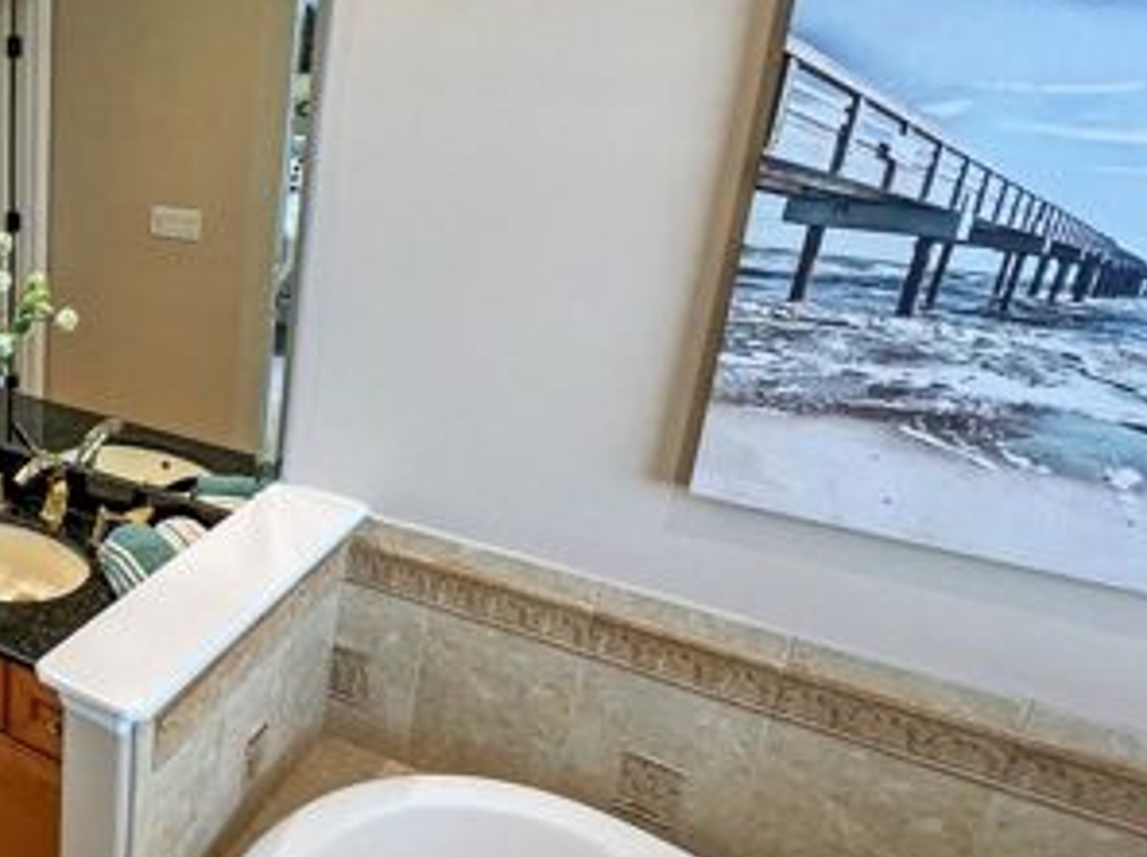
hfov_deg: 44.7
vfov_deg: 45.2
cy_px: 357
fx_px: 1026
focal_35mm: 31
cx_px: -110
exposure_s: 1/120
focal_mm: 1.57
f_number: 1.8
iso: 100
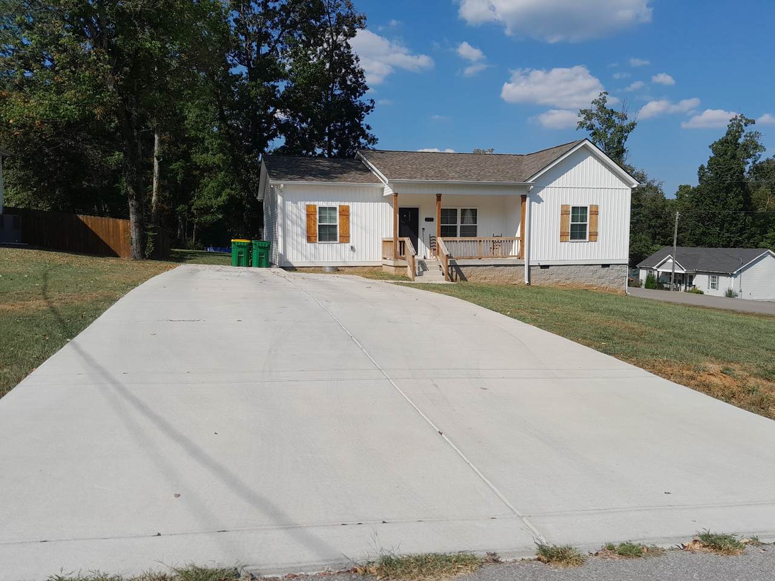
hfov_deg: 65.3
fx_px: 604
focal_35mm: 27
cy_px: 290
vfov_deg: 51.4
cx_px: 388
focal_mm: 4
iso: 40
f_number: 1.8
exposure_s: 1/849
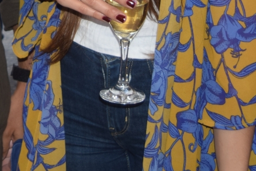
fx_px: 1031
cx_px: -52
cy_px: -156
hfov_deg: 13.7
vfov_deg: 9.0
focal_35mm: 145
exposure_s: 1/30
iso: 100
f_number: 4.5
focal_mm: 24
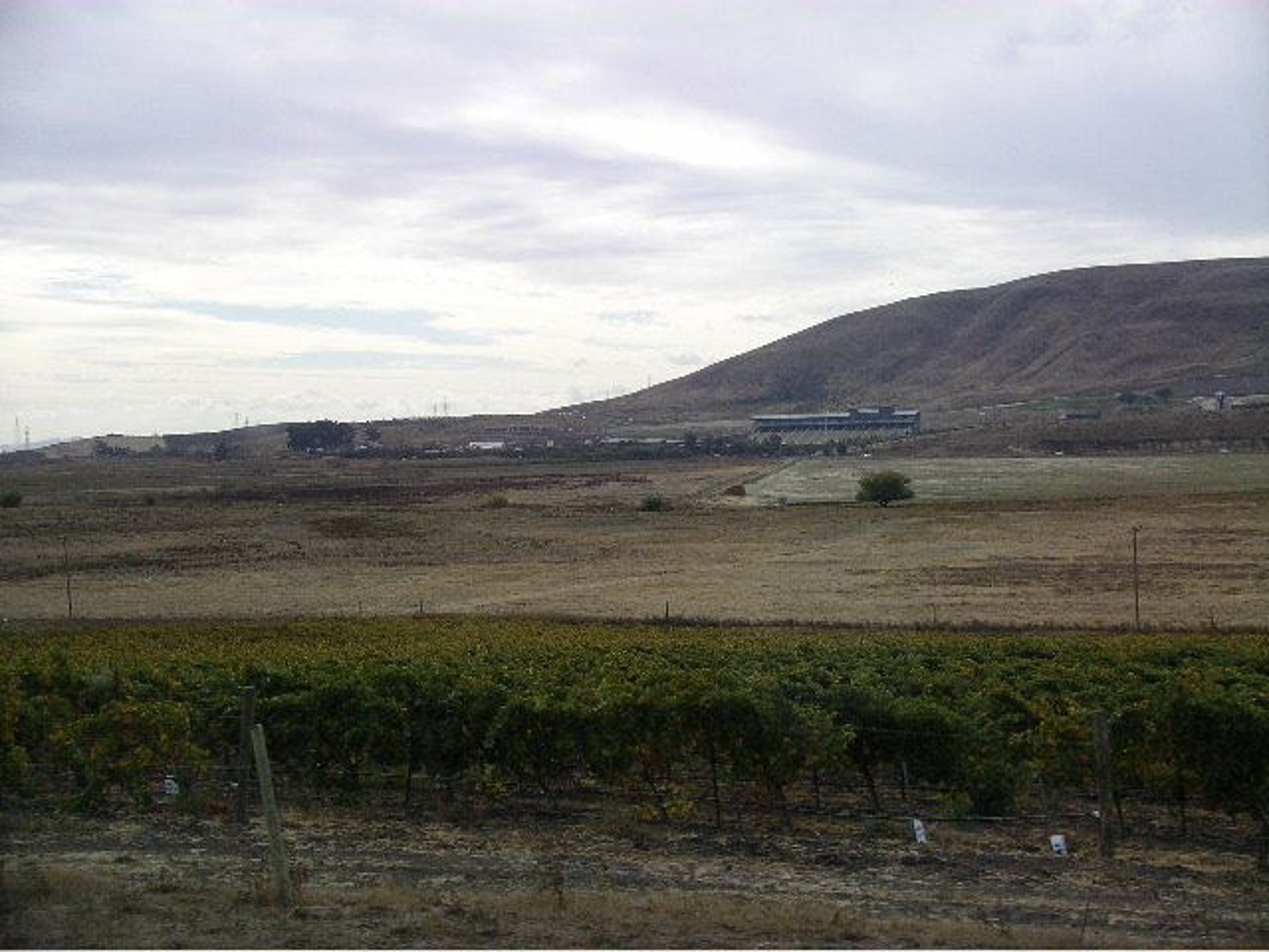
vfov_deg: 28.0
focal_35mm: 52
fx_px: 1906
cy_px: 476
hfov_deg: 36.8
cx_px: 634
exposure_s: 1/285
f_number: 3.8
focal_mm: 10.9
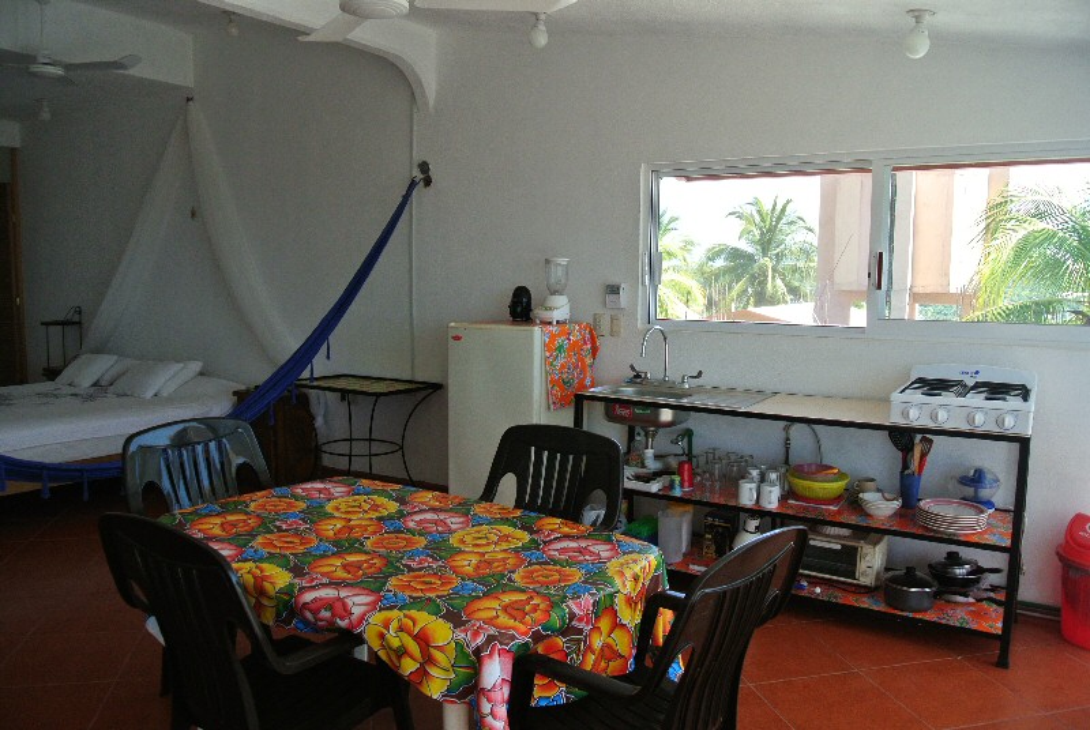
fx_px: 819
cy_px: 365
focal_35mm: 27
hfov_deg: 67.3
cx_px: 545
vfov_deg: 48.1
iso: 400
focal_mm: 10
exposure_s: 1/400
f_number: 4.5
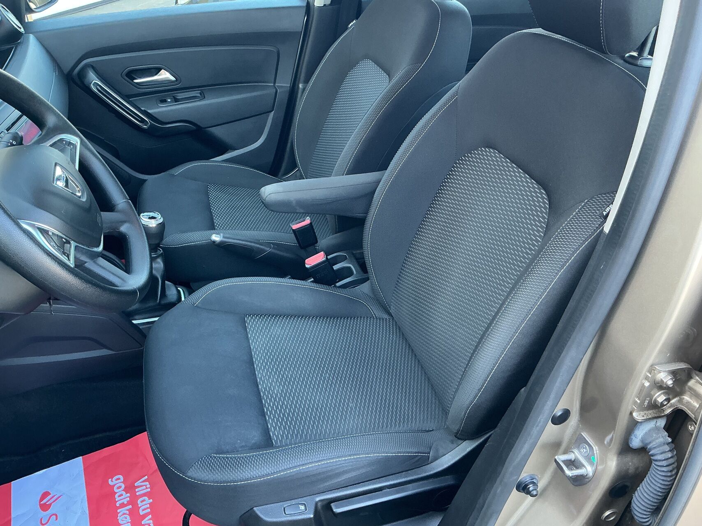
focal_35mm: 29
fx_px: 588
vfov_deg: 48.2
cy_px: 263
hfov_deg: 61.7
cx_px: 351
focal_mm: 3
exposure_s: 1/60
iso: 100
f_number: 1.8
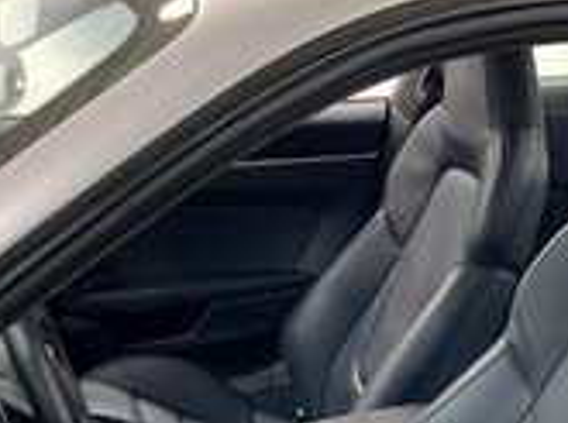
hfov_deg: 26.3
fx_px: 1212
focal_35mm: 74
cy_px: 445
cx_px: 355
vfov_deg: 19.1
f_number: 1.8
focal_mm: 3
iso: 64
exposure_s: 1/93
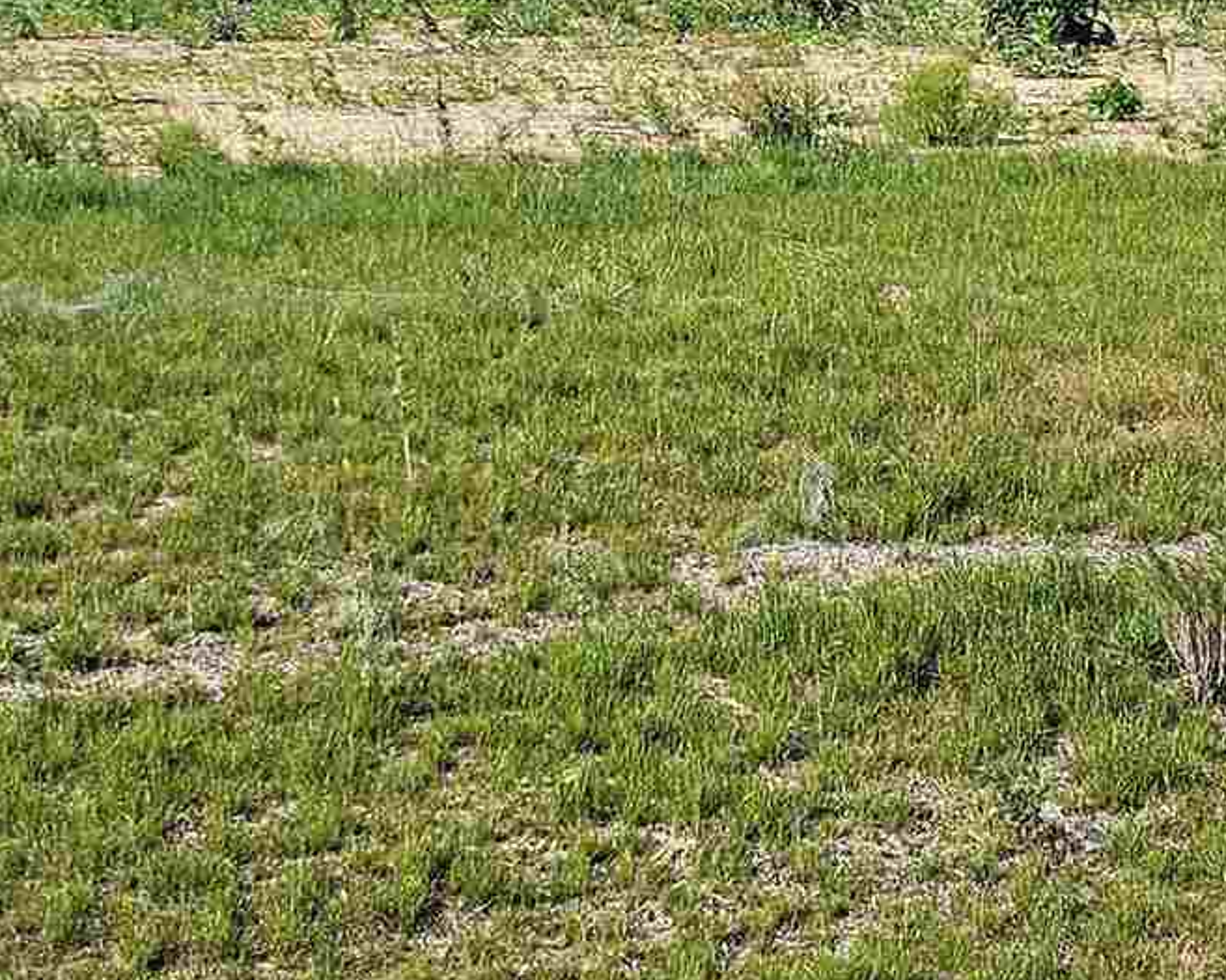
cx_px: 700
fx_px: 3808
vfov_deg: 14.6
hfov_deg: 18.3
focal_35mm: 105
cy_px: 284
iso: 10
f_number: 1.7
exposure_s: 1/490
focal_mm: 6.3
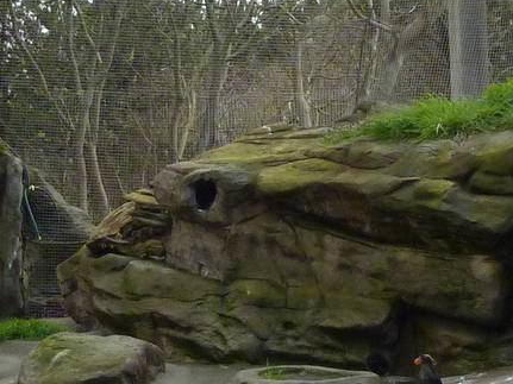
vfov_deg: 8.9
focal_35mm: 167
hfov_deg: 11.8
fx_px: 2474
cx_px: 171
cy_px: 175
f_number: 3.7
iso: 250
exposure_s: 1/500
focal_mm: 7.3
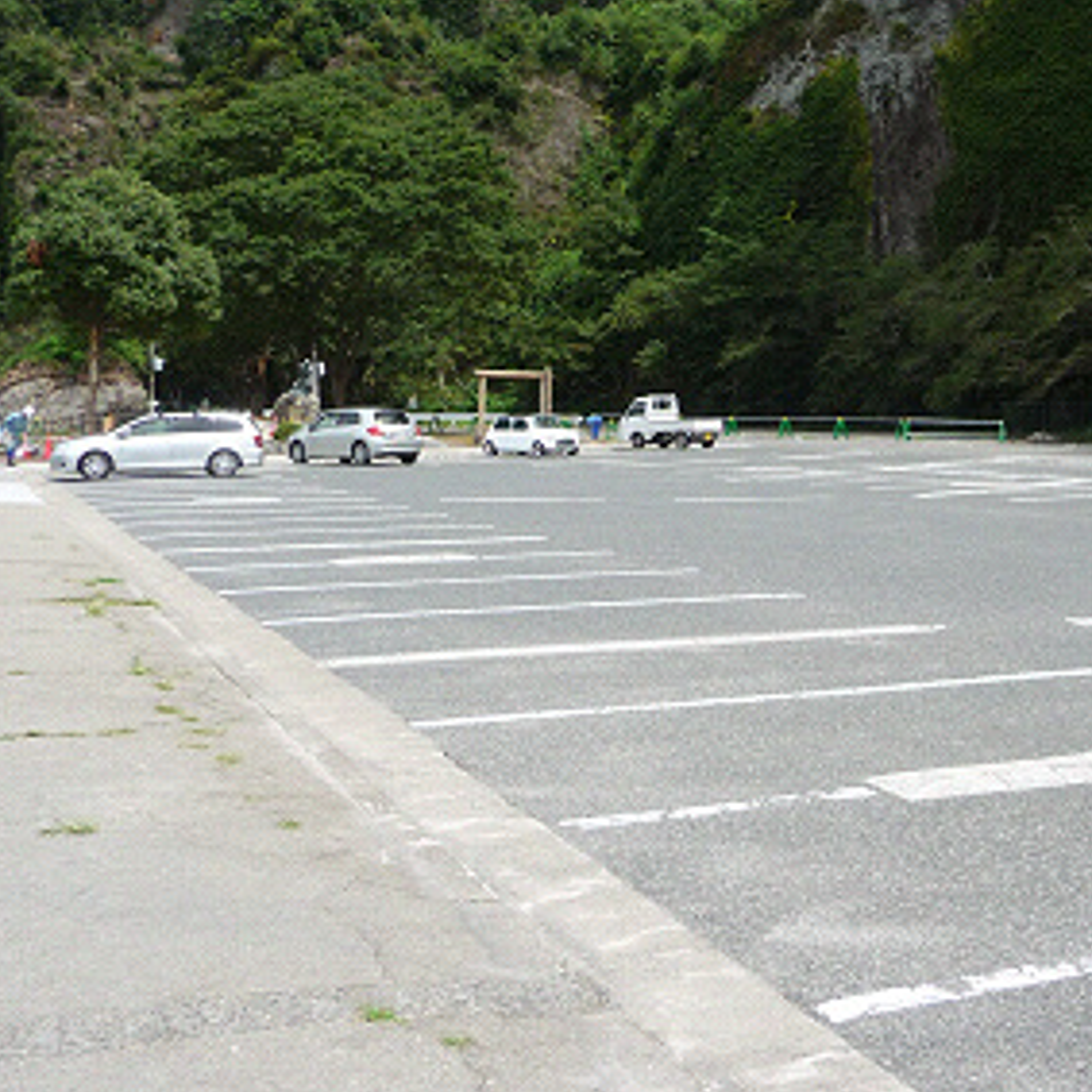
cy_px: 276
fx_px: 1820
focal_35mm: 51
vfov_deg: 32.8
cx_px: 816
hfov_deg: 32.8
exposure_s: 1/640
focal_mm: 4.7
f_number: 3.3
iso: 100
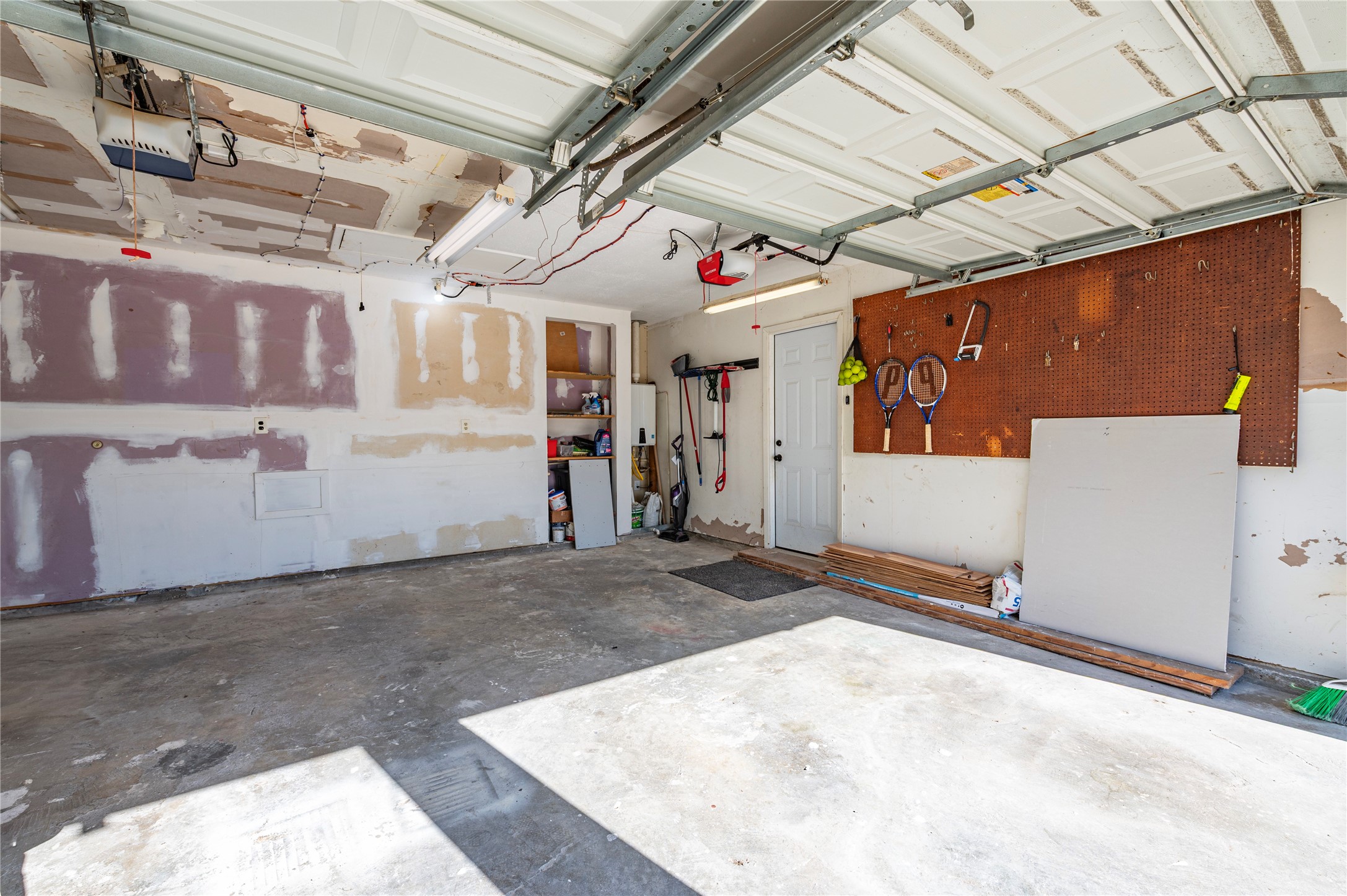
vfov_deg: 77.2
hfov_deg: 100.4
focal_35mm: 15
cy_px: 448
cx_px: 674
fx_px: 561
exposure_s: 1/80
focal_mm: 15
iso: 100
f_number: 10
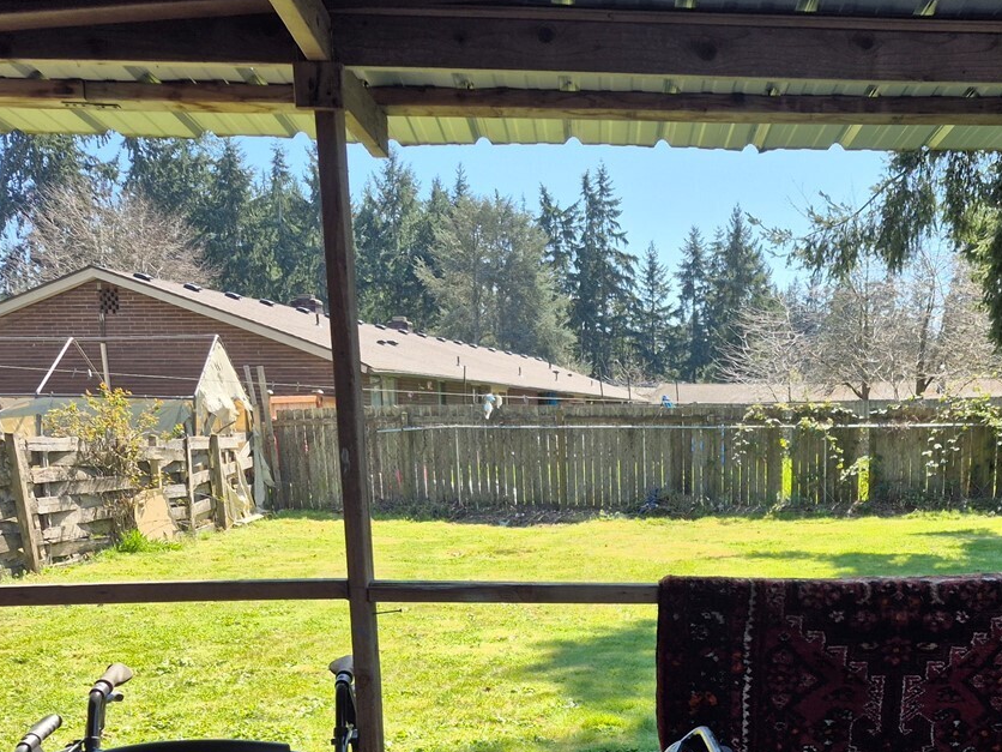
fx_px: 1274
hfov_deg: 42.1
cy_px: 672
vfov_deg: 31.4
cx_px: 710
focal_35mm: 44
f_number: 1.8
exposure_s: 1/806
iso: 25
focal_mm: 5.4
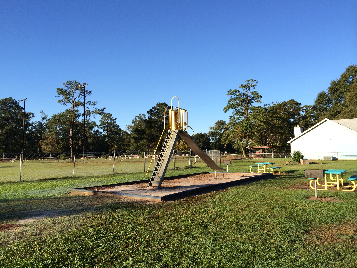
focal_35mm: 30
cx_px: 178
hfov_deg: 60.0
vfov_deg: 46.8
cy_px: 134
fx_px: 309
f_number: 2.2
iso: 32
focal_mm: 4.12
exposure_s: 1/1208
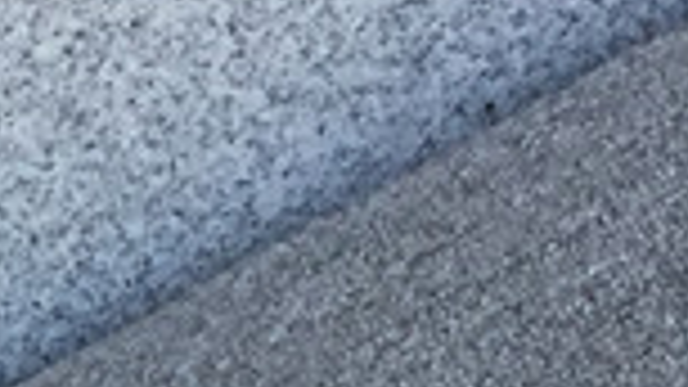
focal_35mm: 199
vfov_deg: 5.8
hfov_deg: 10.3
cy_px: 947
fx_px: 3630
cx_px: -513
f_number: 2.4
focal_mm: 3.3
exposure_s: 1/167
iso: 25
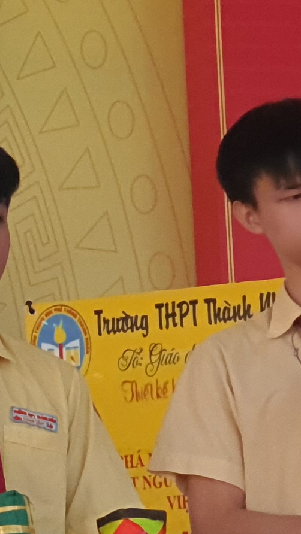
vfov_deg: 8.4
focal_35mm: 256
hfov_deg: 4.5
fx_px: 3631
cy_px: 398
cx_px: -670
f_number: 2.1
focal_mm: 6
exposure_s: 1/50
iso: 100
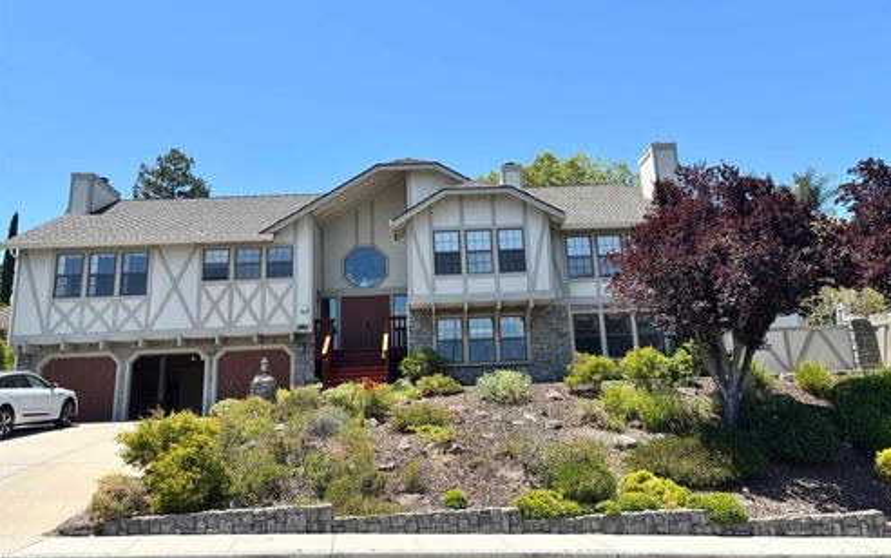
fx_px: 680
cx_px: 451
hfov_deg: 66.4
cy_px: 251
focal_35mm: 28
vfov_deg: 44.5
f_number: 1.6
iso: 50
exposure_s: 1/2342
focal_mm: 5.96
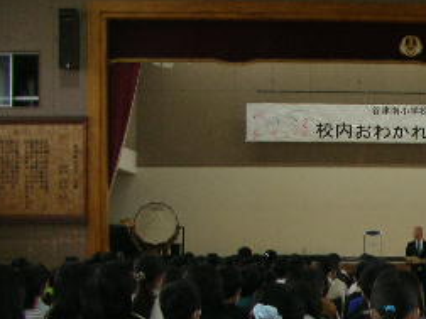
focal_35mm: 89
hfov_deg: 20.9
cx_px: 472
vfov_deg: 16.3
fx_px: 1095
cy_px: 319
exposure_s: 1/60.1
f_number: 3
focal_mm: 5.8
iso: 119
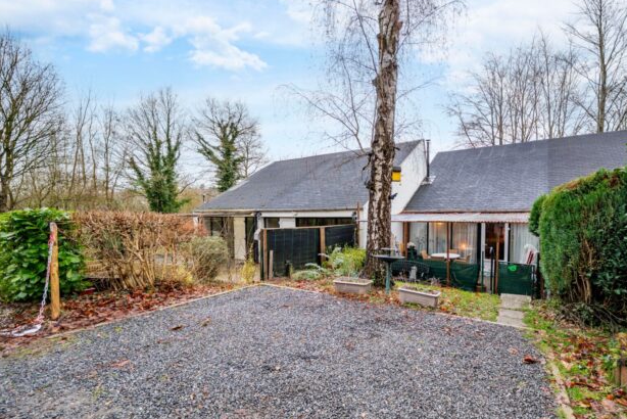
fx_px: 261
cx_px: 391
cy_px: 229
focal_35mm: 15
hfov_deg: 98.3
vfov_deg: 77.2
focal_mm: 12
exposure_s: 1/125
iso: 320
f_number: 4
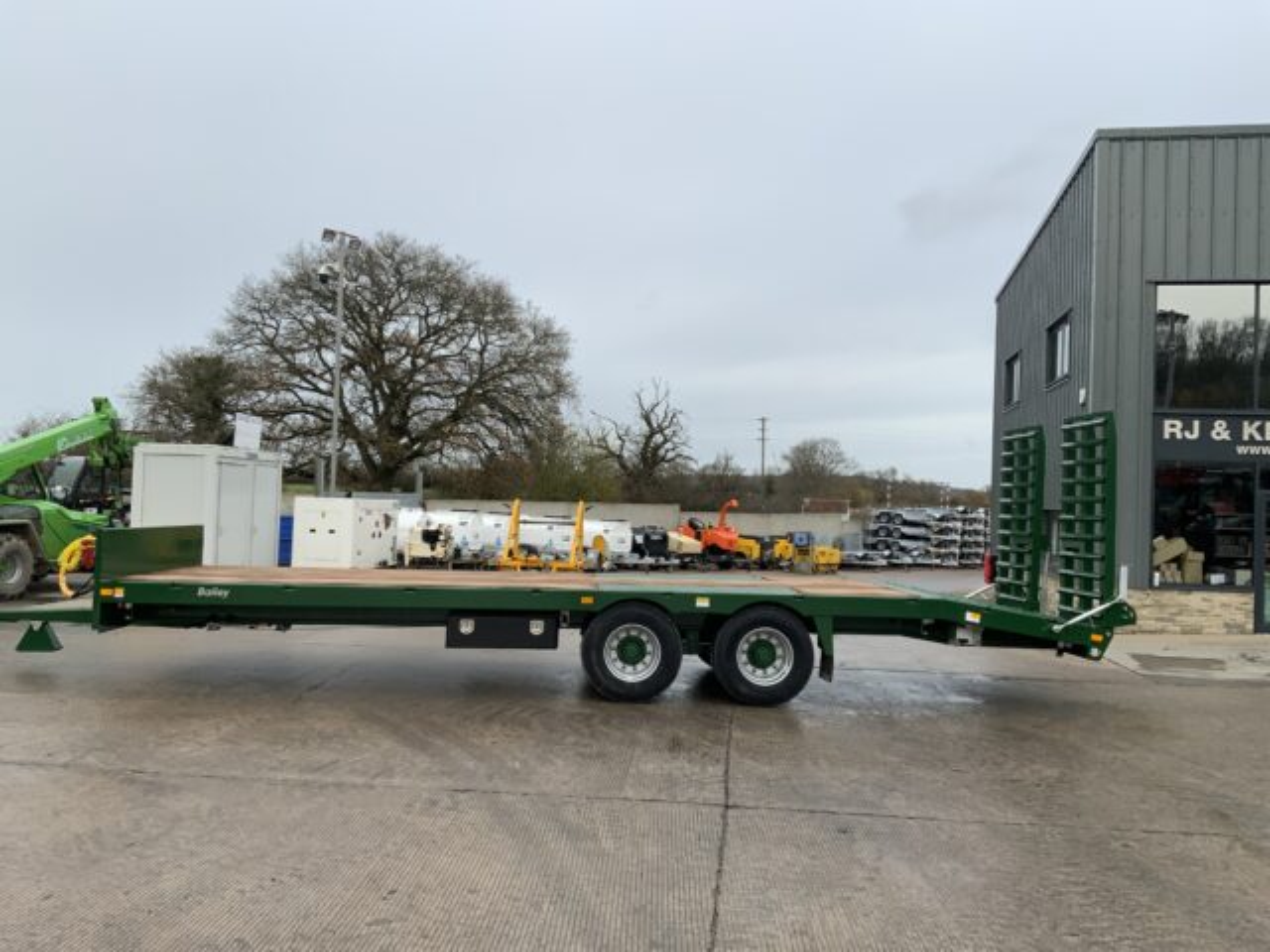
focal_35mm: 29
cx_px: 635
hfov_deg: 61.7
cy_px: 476
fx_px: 1064
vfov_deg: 48.2
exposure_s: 1/403
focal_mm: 3
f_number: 1.8
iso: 16
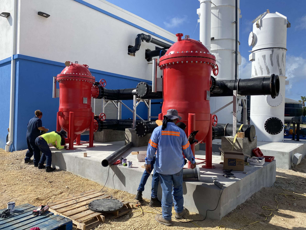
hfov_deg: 67.3
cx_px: 153
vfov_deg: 53.1
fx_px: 230
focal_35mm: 26
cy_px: 115
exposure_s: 1/2817
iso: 32
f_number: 1.8
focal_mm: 4.25
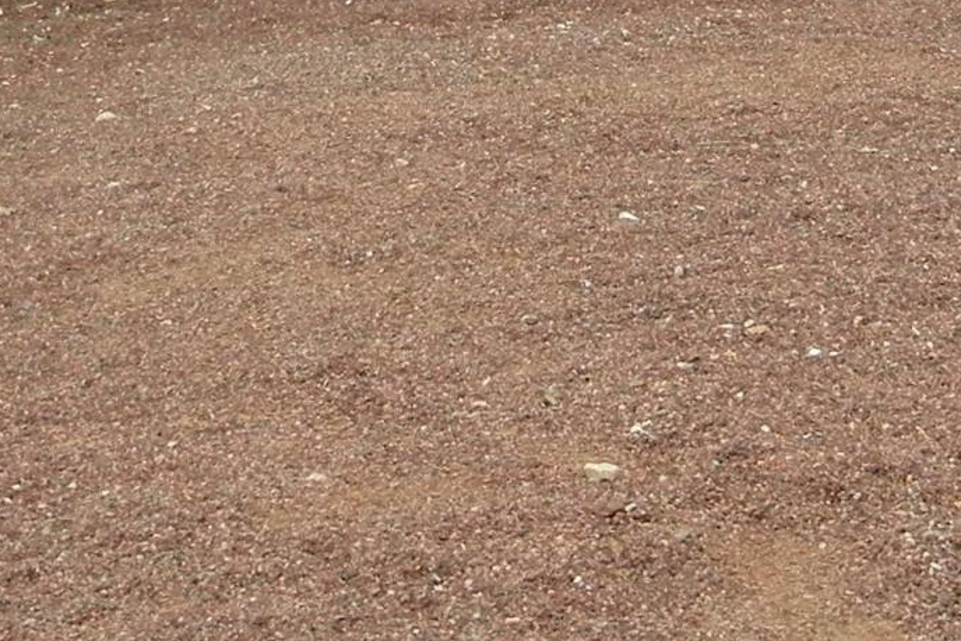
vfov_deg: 9.6
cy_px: -524
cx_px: 501
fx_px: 3631
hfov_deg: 15.1
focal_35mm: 136
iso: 160
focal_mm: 5.4
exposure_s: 1/335
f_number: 7
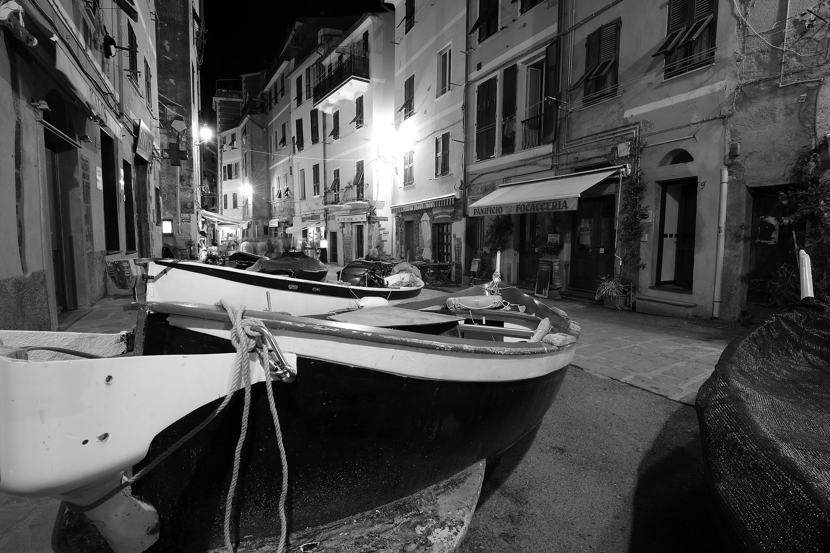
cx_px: 415
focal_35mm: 16
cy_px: 276
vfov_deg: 73.8
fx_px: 369
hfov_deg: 96.7
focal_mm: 16
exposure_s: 20
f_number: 14
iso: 160
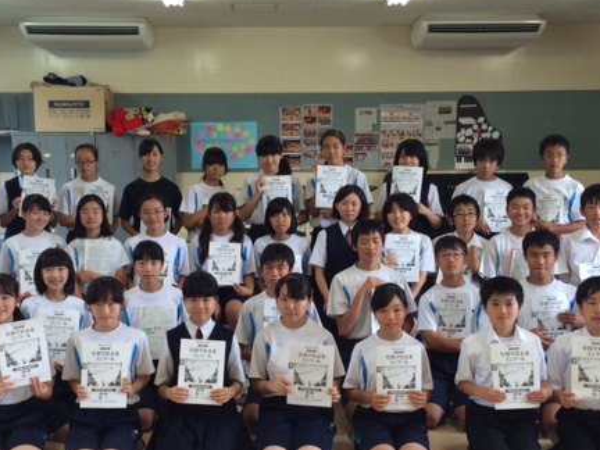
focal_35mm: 43
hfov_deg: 43.8
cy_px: 271
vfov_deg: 33.5
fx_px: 745
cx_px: 276
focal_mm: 4.15
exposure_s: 1/60
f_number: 2.2
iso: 50
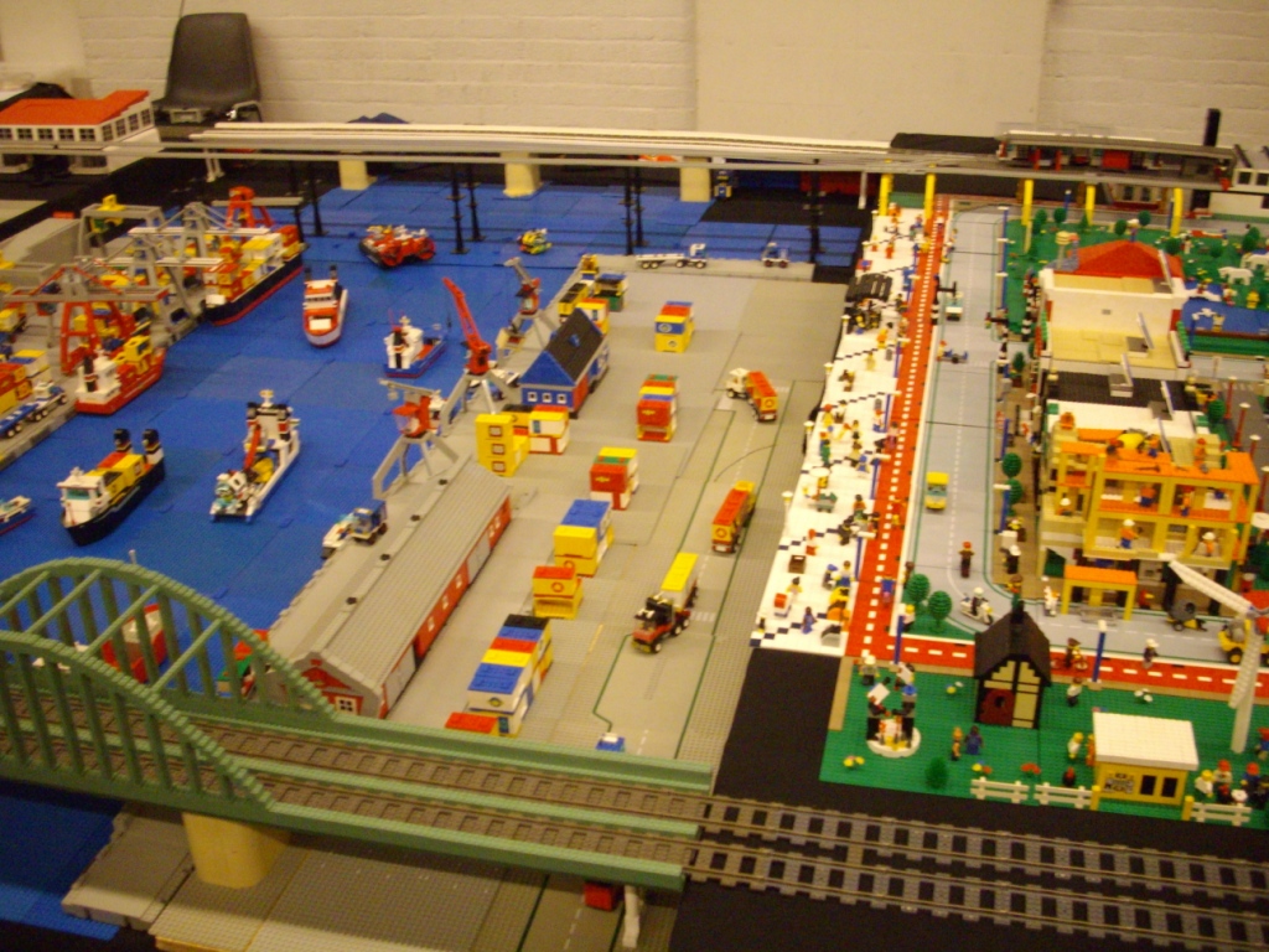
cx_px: 634
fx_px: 1356
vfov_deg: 38.7
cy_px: 476
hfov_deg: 50.1
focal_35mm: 37
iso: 400
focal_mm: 6.2
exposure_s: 1/13
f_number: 2.8
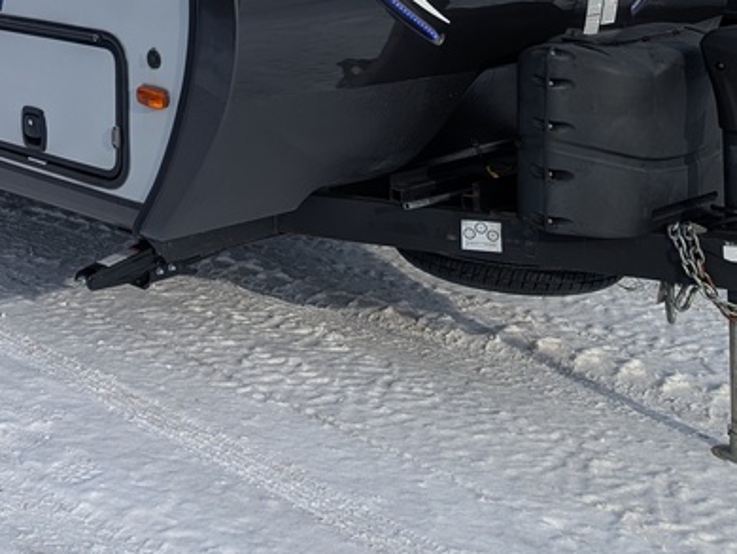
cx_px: -64
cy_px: -79
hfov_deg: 28.1
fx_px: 1342
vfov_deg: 21.9
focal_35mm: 63
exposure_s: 1/790
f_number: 1.68
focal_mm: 6.9
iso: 21
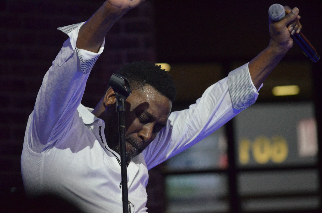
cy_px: 106
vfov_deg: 4.3
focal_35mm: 315
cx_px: 161
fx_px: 2812
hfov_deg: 6.6
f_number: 5.3
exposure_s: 1/200
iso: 3200
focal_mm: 210
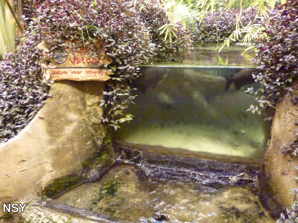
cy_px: 112
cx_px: 149
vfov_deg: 56.8
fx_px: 207
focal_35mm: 24
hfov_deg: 71.6
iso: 1600
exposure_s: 1/80
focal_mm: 4.3
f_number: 3.3
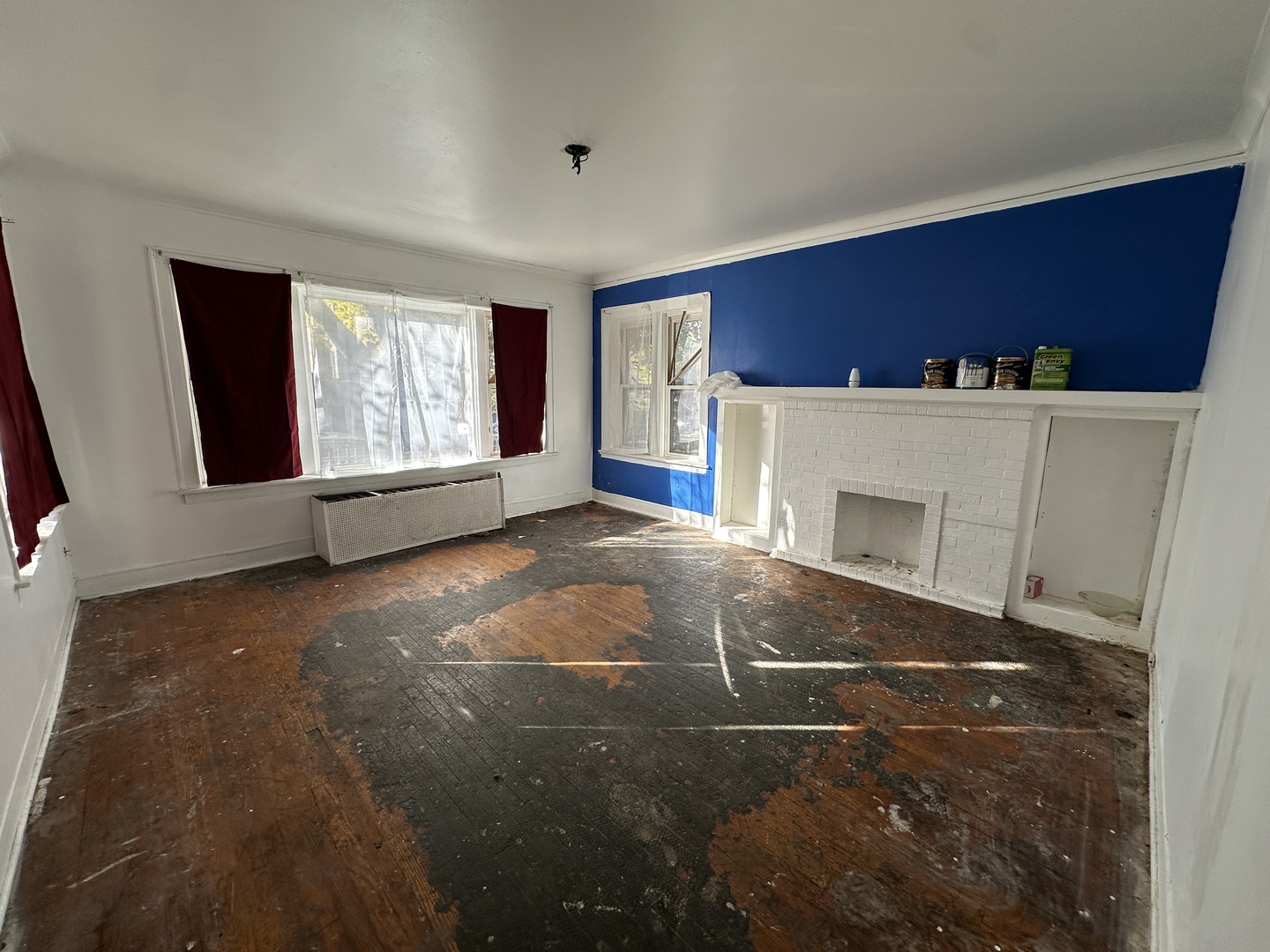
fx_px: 514
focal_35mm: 14
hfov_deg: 102.1
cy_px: 476
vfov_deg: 85.7
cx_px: 635
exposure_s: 1/115
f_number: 2.2
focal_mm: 2.22
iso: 40
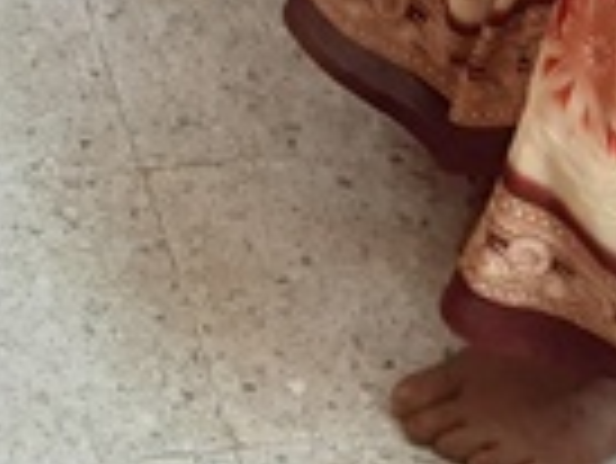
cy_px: -937
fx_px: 2832
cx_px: 85
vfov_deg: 8.0
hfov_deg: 12.3
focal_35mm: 159
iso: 100
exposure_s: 1/50
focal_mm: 3.92
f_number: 1.7
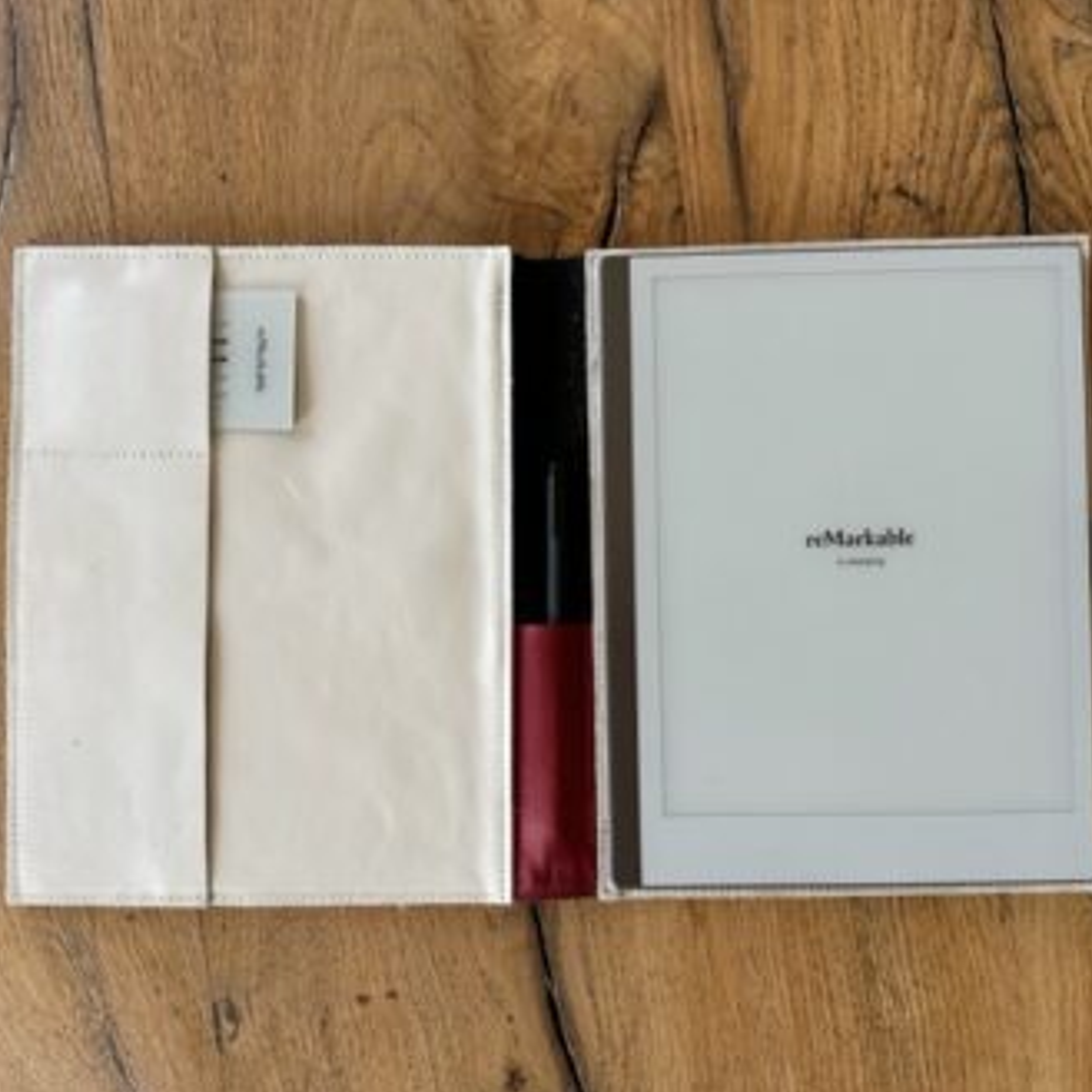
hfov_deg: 55.5
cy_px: 554
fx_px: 1035
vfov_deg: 55.6
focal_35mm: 29
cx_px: 597
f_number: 1.78
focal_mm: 6.86
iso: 125
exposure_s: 1/121
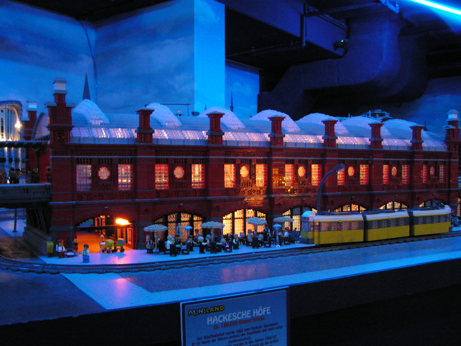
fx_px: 506
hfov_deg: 49.0
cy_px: 173
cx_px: 230
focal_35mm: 38
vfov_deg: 37.7
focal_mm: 6.3
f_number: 2.8
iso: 200
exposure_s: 2
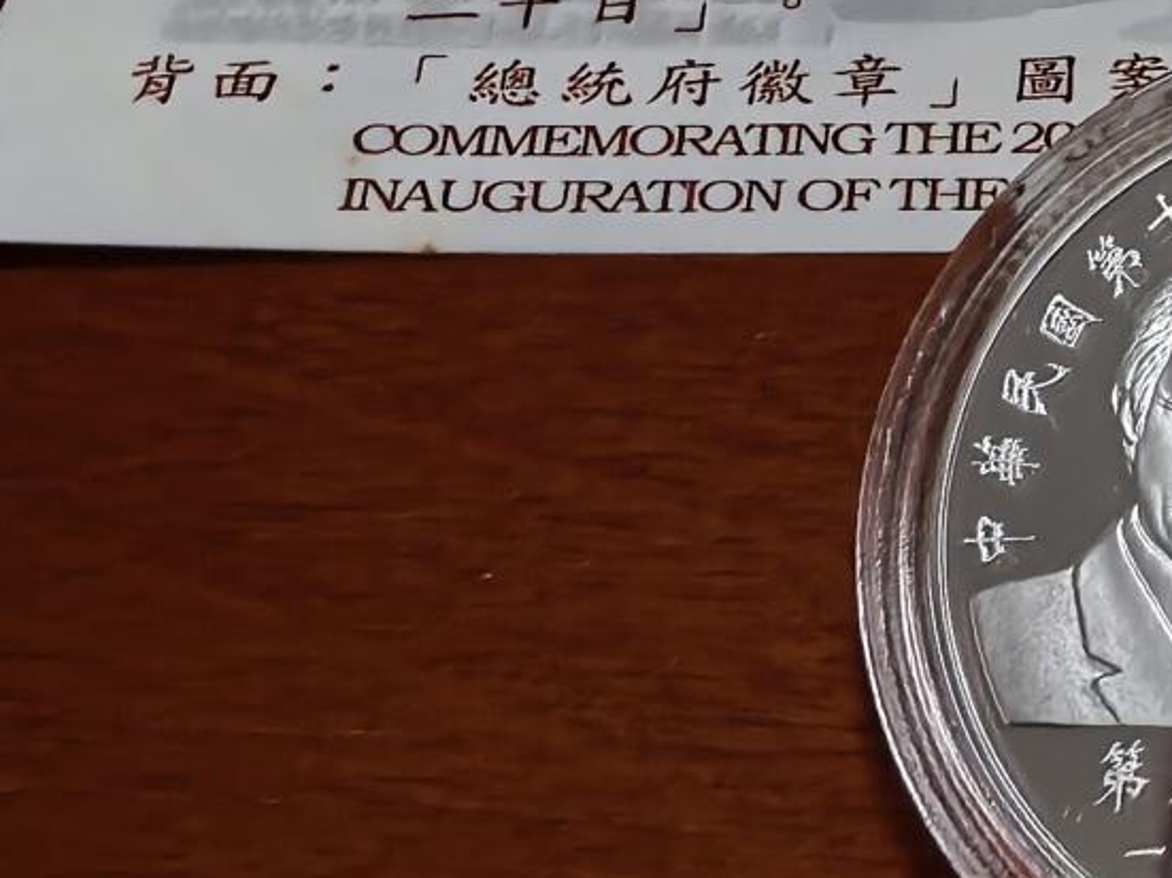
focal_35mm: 61
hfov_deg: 27.1
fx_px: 2065
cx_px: 1483
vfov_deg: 23.1
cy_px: 17
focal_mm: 1.68
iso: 250
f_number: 2.2
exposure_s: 1/40
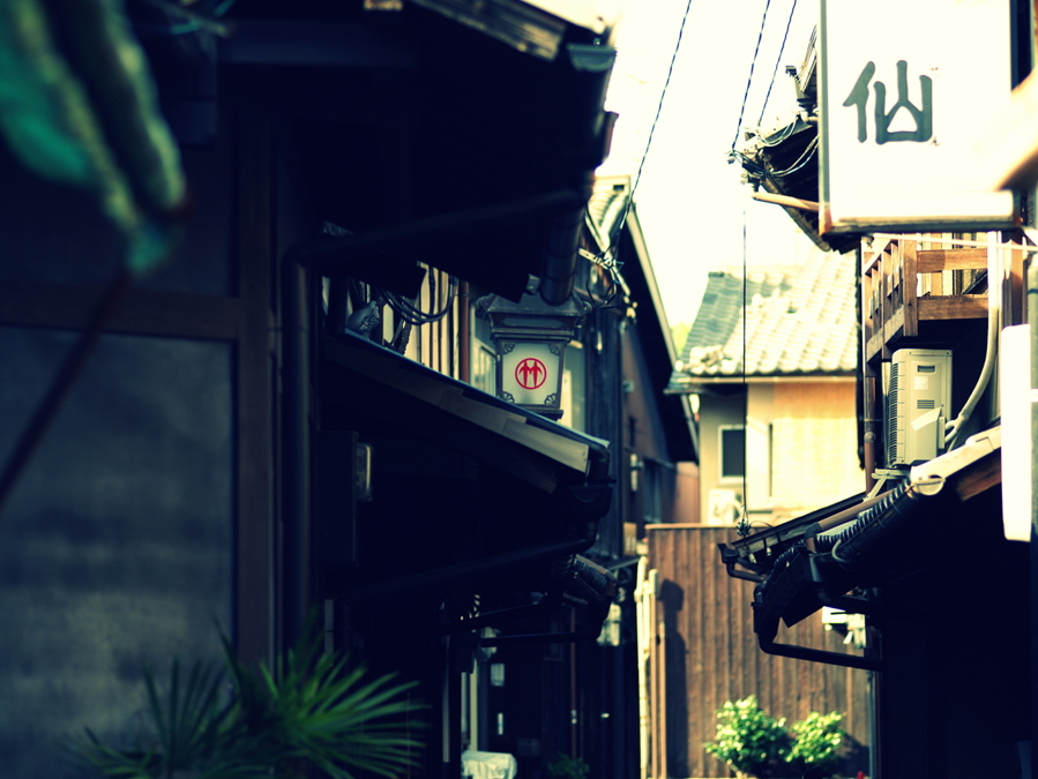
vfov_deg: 9.1
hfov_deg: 12.0
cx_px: 528
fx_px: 4920
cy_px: 388
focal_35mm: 164
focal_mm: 100
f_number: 2.8
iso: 125
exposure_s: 1/400
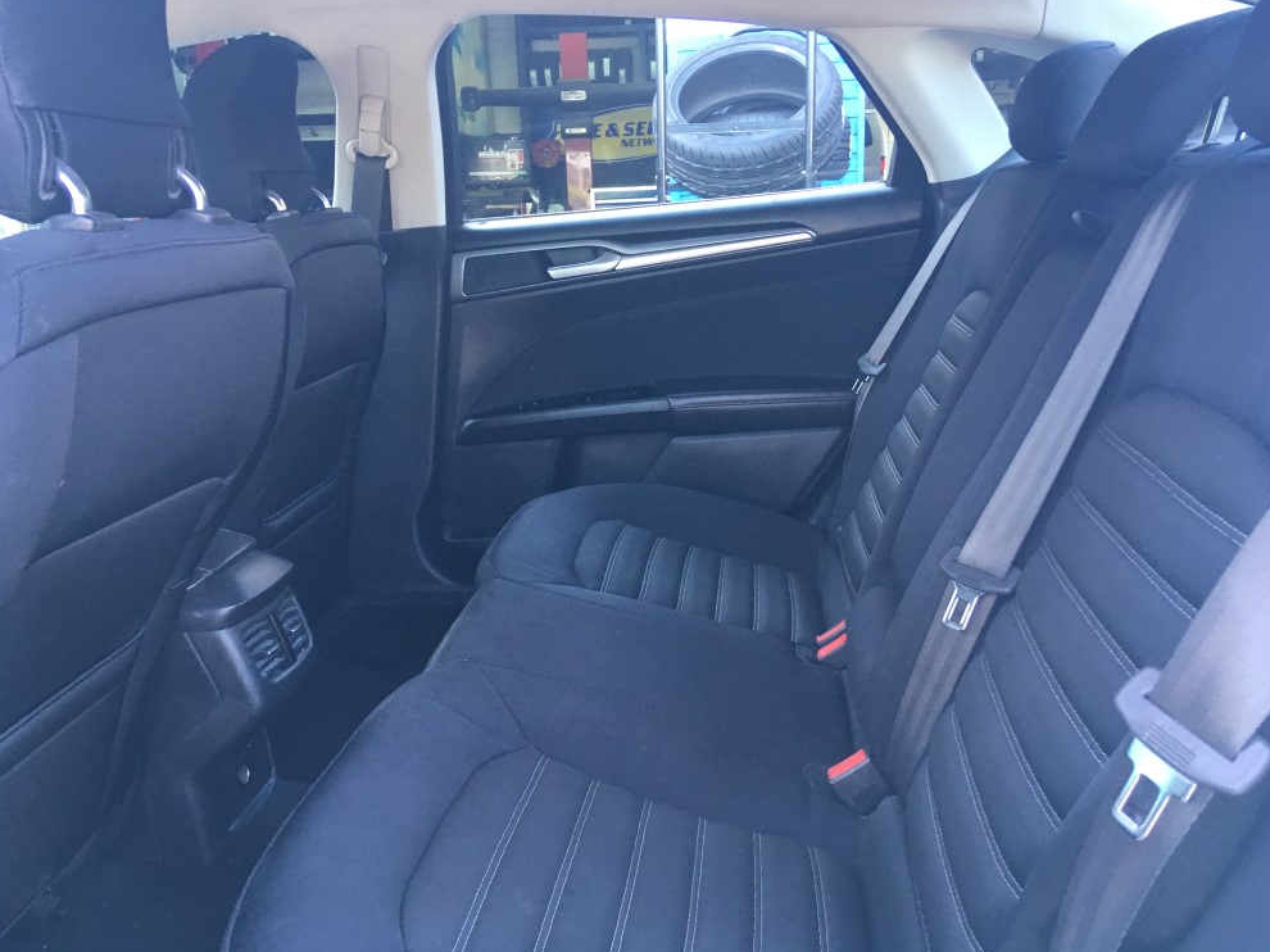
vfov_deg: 46.8
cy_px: 466
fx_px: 1100
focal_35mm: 30
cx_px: 626
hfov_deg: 60.0
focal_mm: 4.15
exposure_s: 1/30
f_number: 2.2
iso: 40
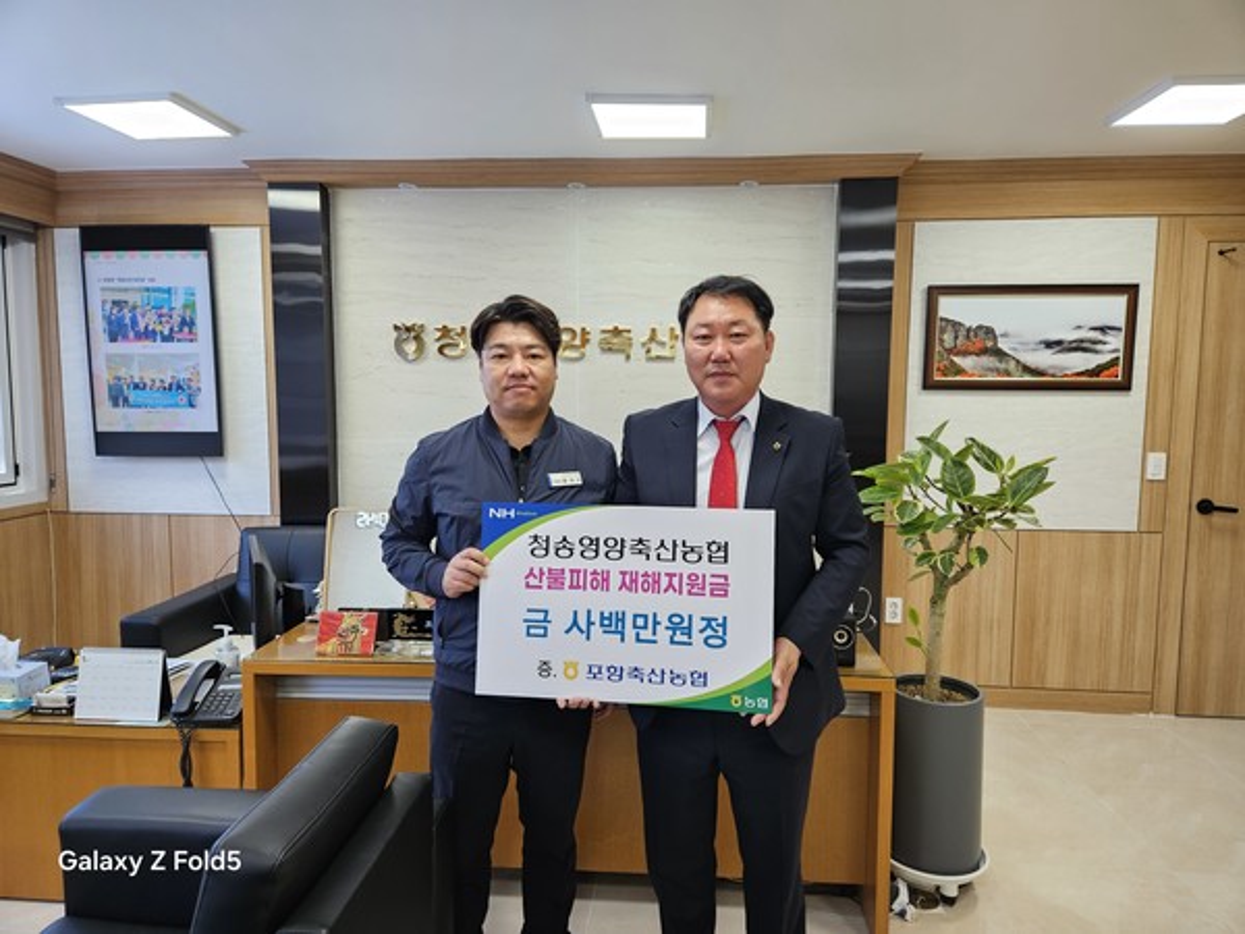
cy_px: 467
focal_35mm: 23
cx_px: 622
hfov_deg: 73.9
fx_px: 827
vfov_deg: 58.9
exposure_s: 1/120
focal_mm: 5.4
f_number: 1.8
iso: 100
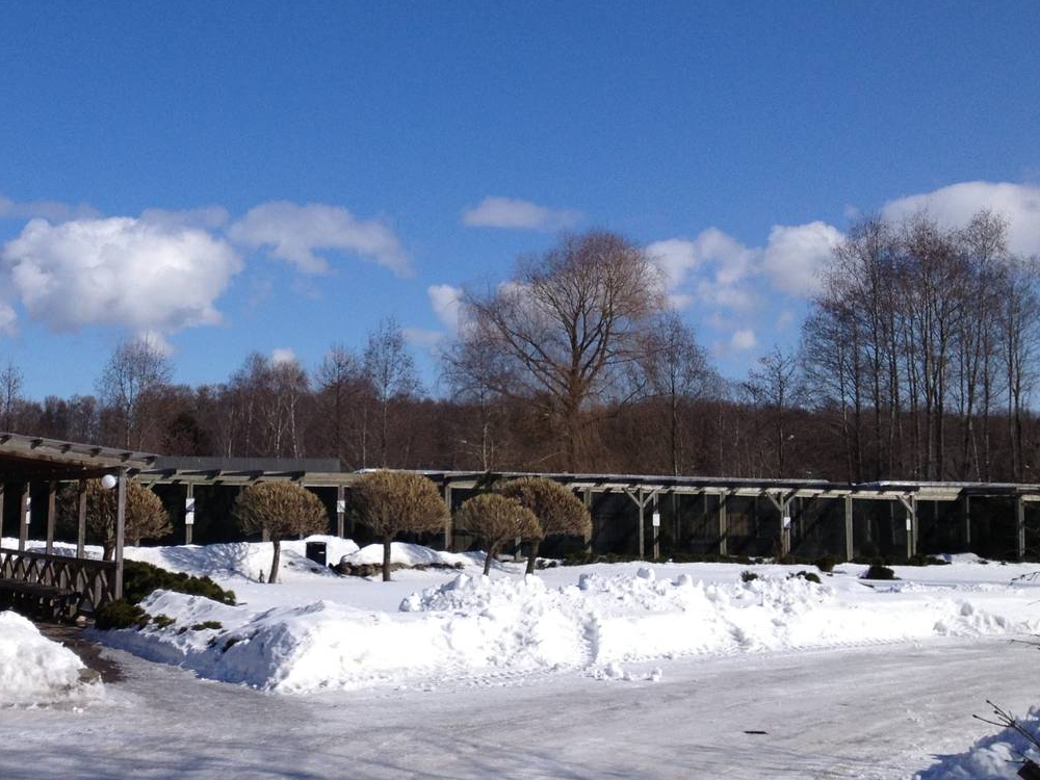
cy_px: 337
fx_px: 1682
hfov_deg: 33.7
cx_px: 274
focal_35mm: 56
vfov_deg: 26.1
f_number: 2.4
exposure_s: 1/3460
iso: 50
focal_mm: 4.28
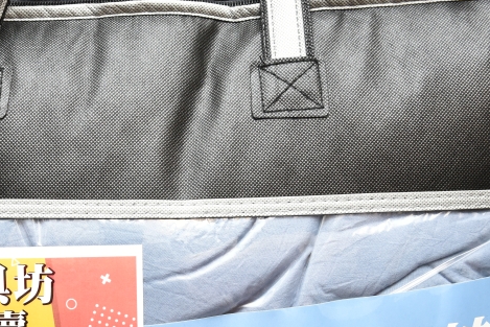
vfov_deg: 18.3
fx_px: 994
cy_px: 317
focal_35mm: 73
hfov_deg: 27.2
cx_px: 110
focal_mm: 31
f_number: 8
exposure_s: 1/60
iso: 1600
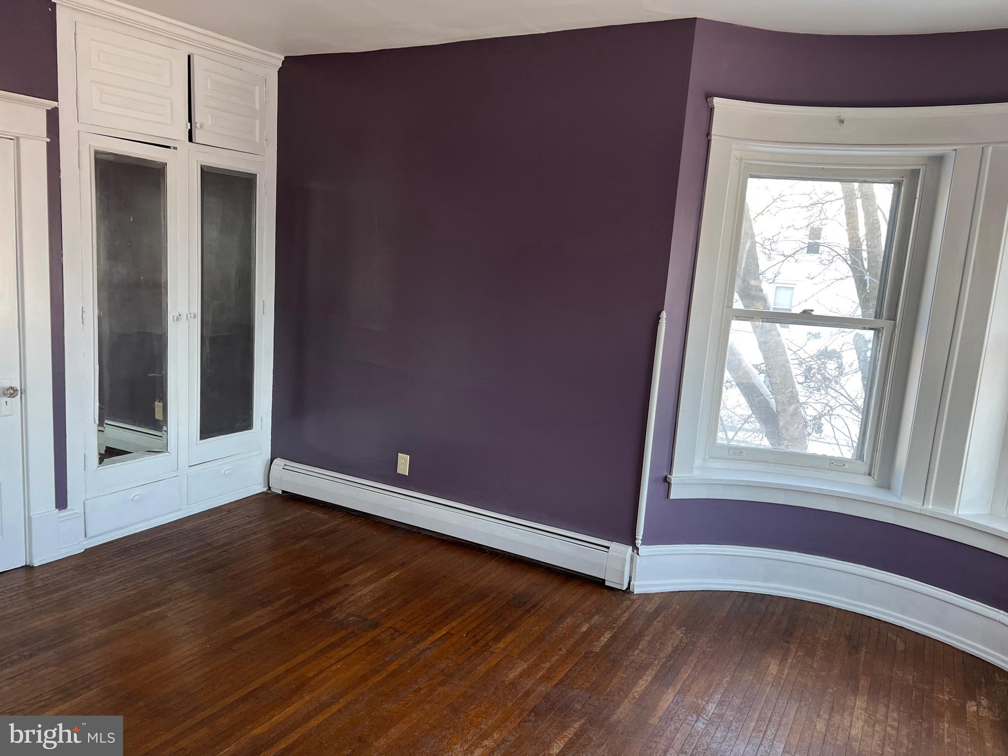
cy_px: 378
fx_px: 757
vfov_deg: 53.1
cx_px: 504
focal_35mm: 26
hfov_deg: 67.3
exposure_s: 1/110
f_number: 1.5
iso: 125
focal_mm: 5.7
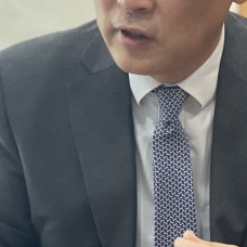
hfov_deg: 10.8
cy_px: 108
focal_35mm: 161
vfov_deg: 10.9
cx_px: 73
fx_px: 1300
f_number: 2
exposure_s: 1/120
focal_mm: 6
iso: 250
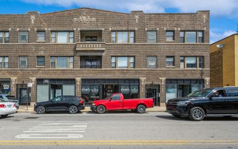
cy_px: 83
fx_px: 123
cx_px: 85
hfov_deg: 85.7
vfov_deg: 62.2
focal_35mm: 19
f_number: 9.5
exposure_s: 1/350
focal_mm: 14
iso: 200
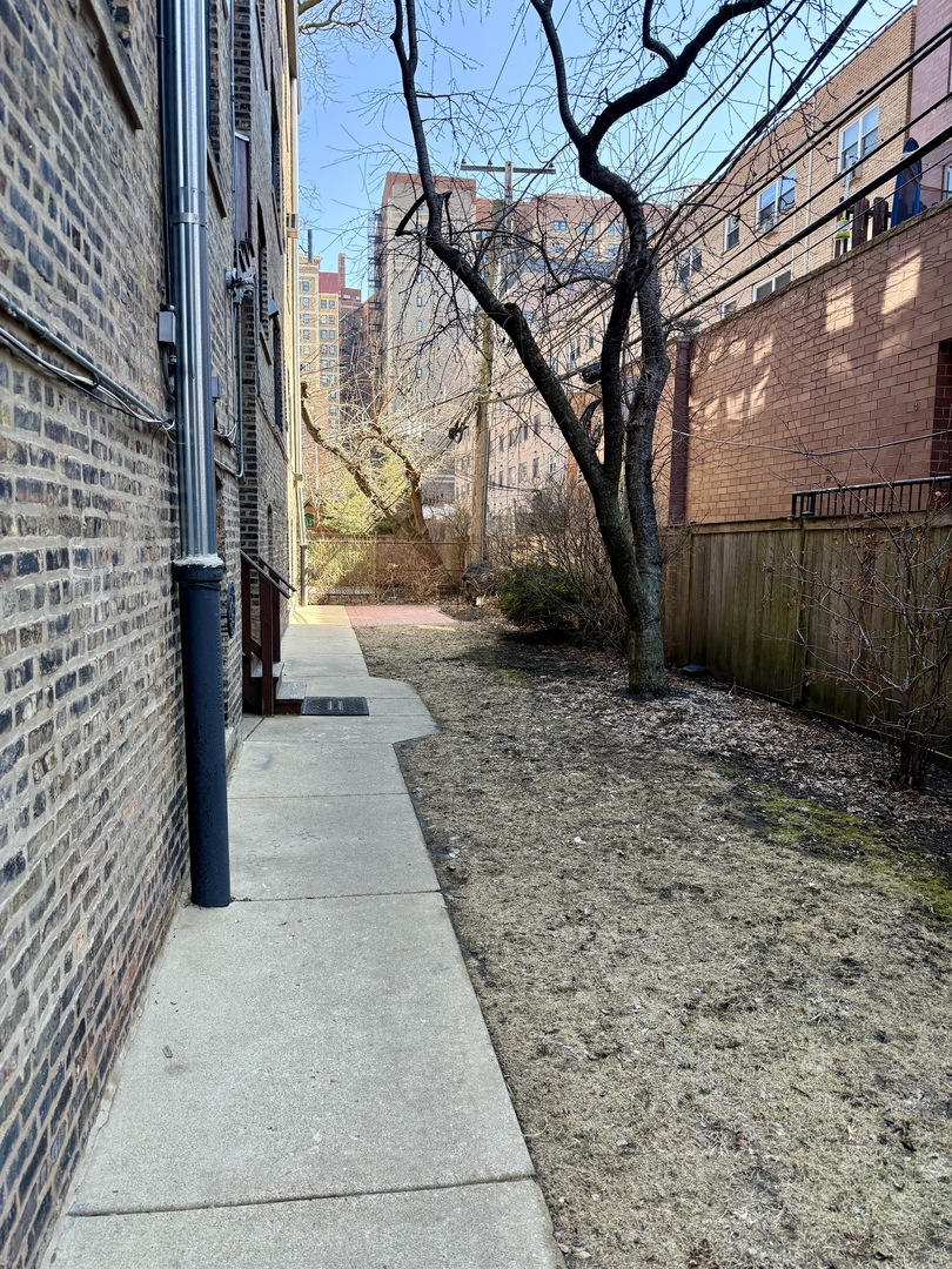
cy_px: 634
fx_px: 880
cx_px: 476
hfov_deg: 56.8
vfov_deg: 71.6
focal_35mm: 24
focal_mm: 6.76
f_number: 1.78
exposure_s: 1/461
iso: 100
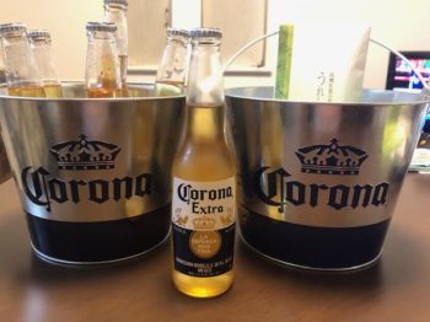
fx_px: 372
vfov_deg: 46.7
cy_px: 151
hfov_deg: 59.9
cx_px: 201
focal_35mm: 30
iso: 100
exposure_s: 1/9
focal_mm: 3.99
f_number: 1.8
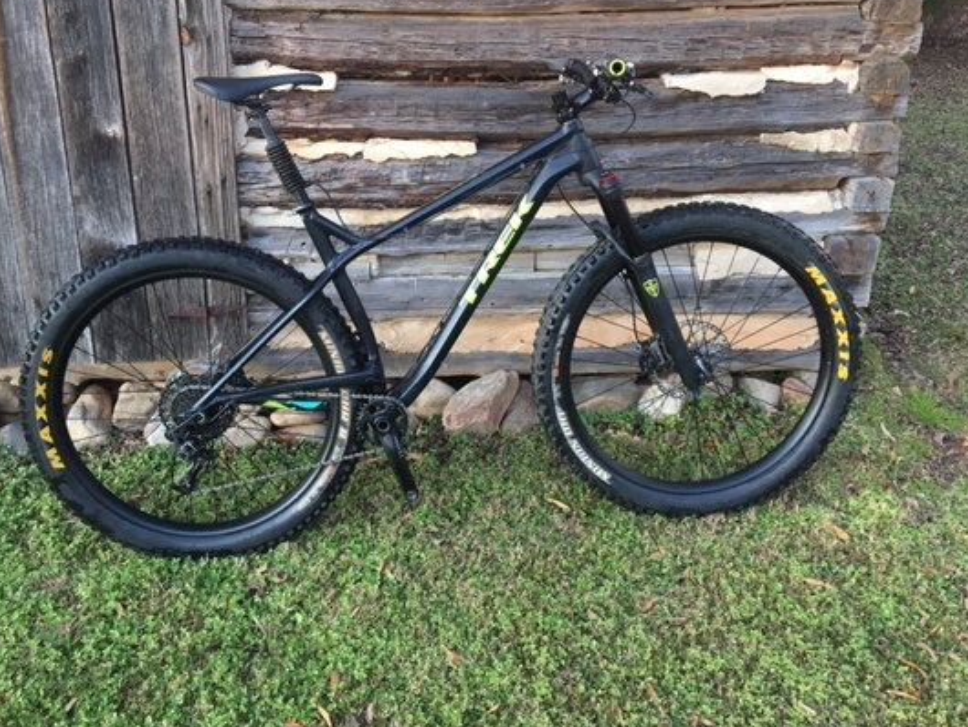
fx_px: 979
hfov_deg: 52.6
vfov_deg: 40.7
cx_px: 453
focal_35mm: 35
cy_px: 327
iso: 32
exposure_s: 1/30
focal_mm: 4.15
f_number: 2.2
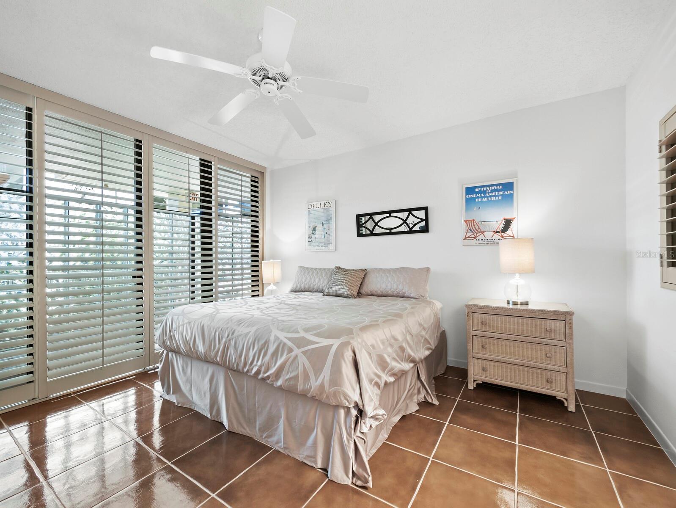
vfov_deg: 85.7
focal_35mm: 14
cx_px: 338
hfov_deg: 102.0
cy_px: 254
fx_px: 274
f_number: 11
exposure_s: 1
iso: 400
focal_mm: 7
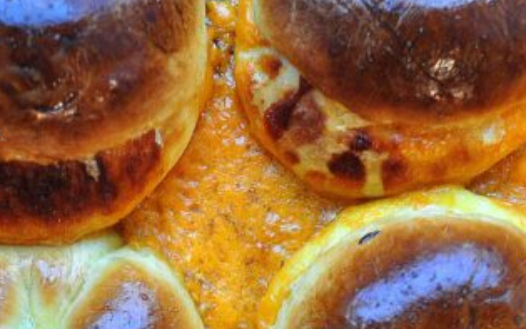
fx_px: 2136
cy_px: 421
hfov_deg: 14.0
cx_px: 249
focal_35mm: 149
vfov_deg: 8.7
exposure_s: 1/30
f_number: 4
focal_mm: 40
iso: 800
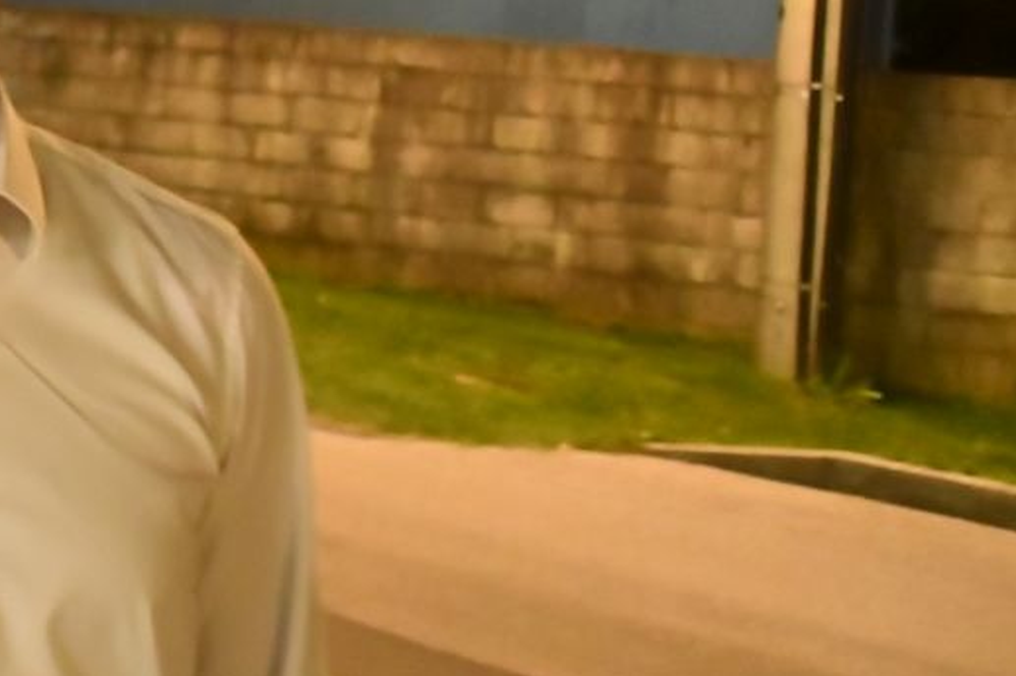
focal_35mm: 92
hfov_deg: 20.2
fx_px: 2595
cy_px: -4
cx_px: -330
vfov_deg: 14.6
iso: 12800
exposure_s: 1/30
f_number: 3.8
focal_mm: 22
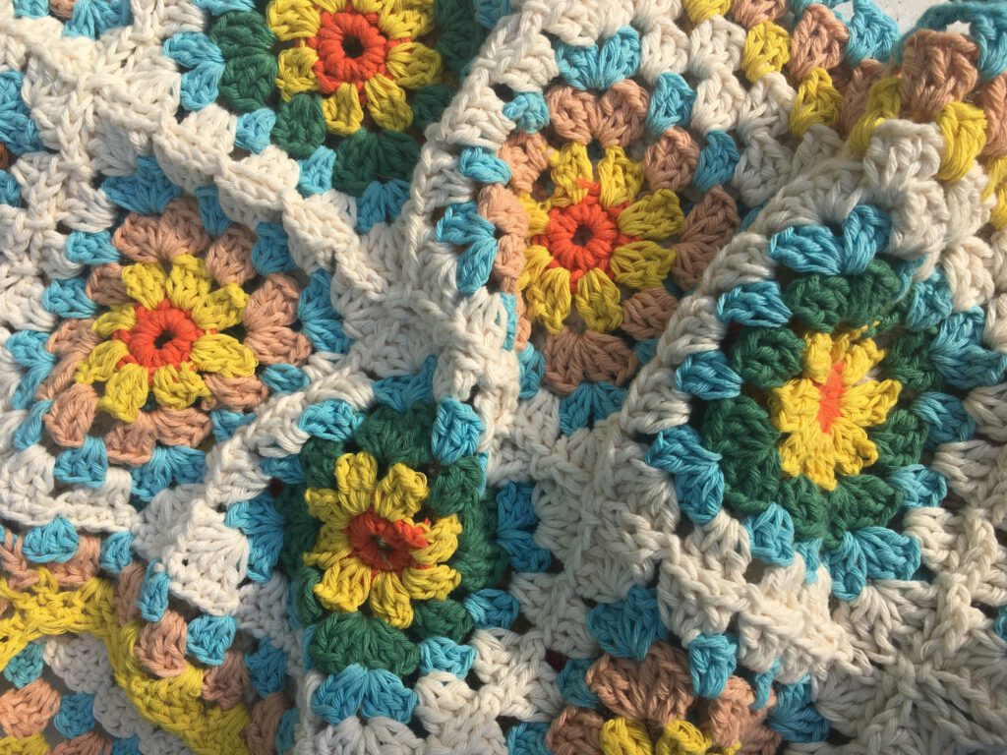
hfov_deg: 61.7
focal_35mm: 29
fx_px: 844
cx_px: 504
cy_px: 378
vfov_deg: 48.2
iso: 25
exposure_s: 1/693
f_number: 2.2
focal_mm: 4.15
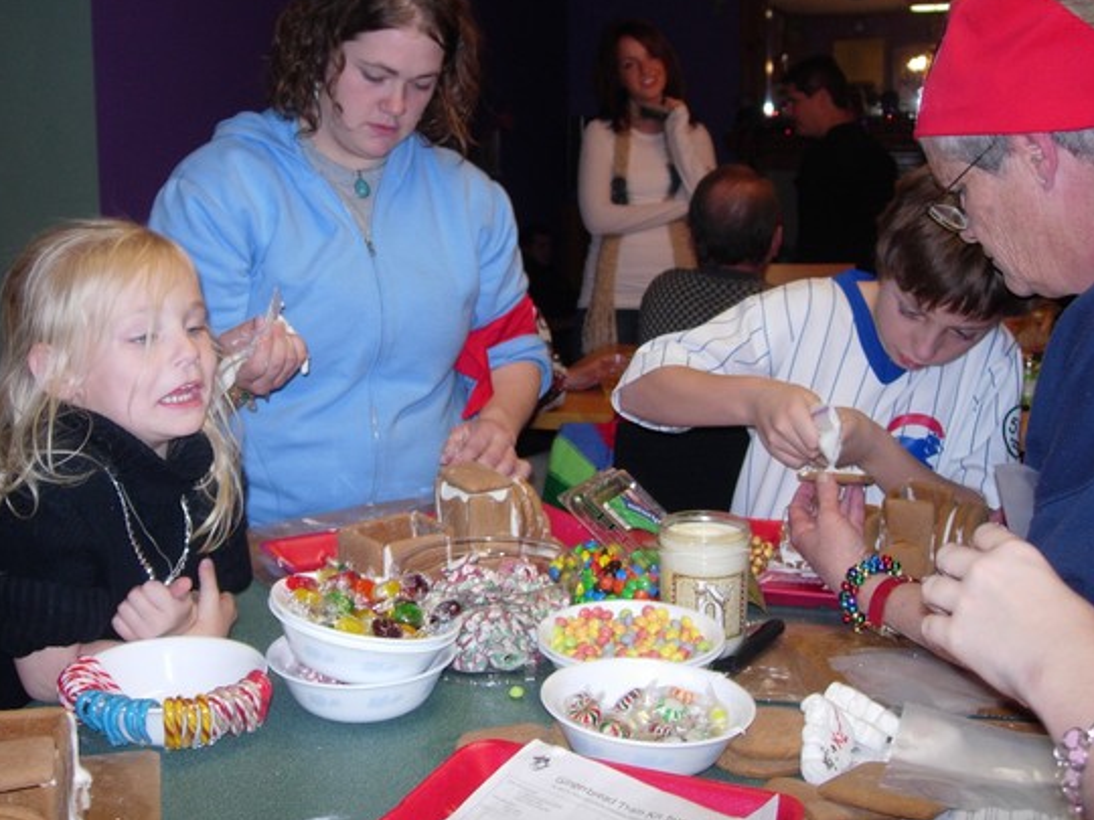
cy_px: 342
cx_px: 480
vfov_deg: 32.1
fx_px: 1422
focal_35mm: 45
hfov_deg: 42.0
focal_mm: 7.8
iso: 79
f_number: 2.8
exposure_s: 1/64
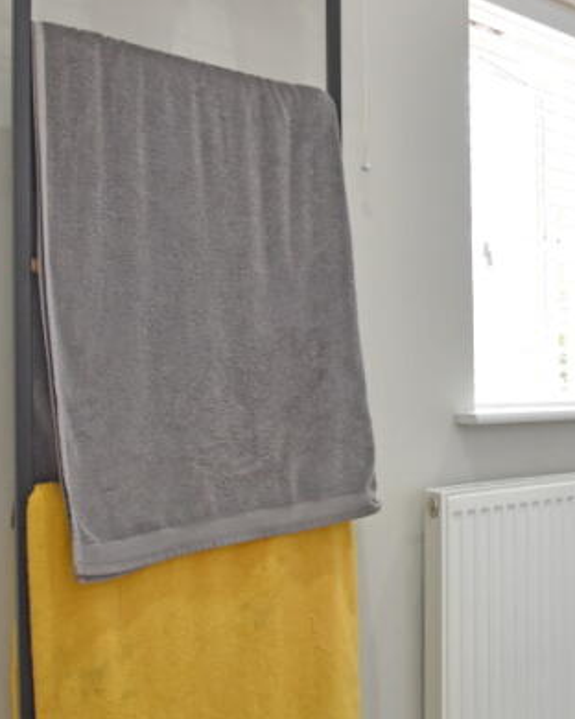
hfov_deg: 34.9
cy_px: 394
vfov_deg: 49.0
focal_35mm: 37
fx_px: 787
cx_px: 623
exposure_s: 1/125
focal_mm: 10
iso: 1000
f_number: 4
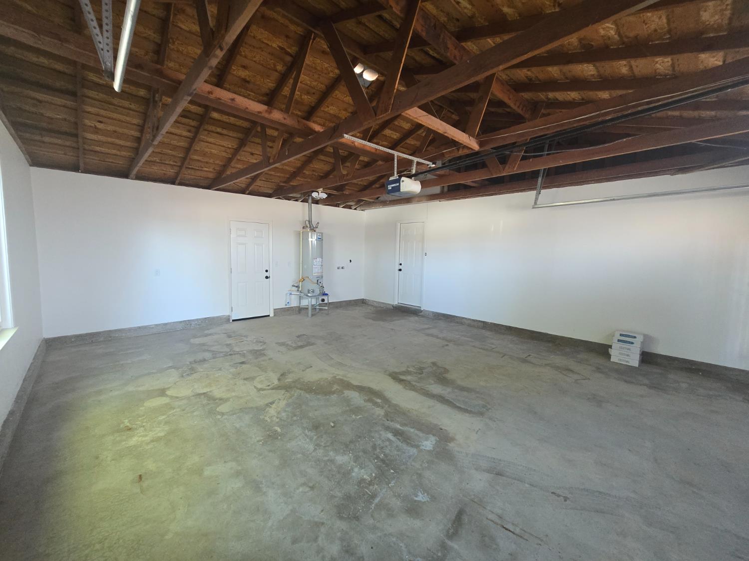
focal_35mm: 13
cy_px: 280
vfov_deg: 89.9
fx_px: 281
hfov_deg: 106.2
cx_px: 374
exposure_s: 1/60
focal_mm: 2.2
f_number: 2.2
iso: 500
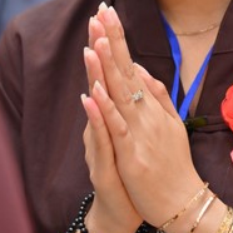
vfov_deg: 5.6
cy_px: -4
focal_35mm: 312
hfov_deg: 5.6
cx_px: 137
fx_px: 2376
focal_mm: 105
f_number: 4.5
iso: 1250
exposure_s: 1/100
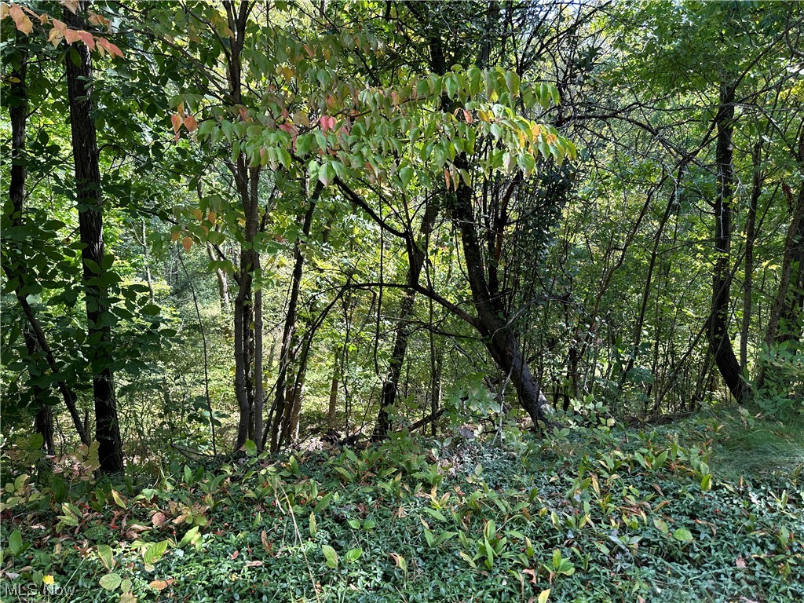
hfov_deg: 71.6
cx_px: 402
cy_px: 302
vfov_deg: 56.8
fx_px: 557
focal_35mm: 24
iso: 80
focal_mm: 6.86
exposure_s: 1/276
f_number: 1.78
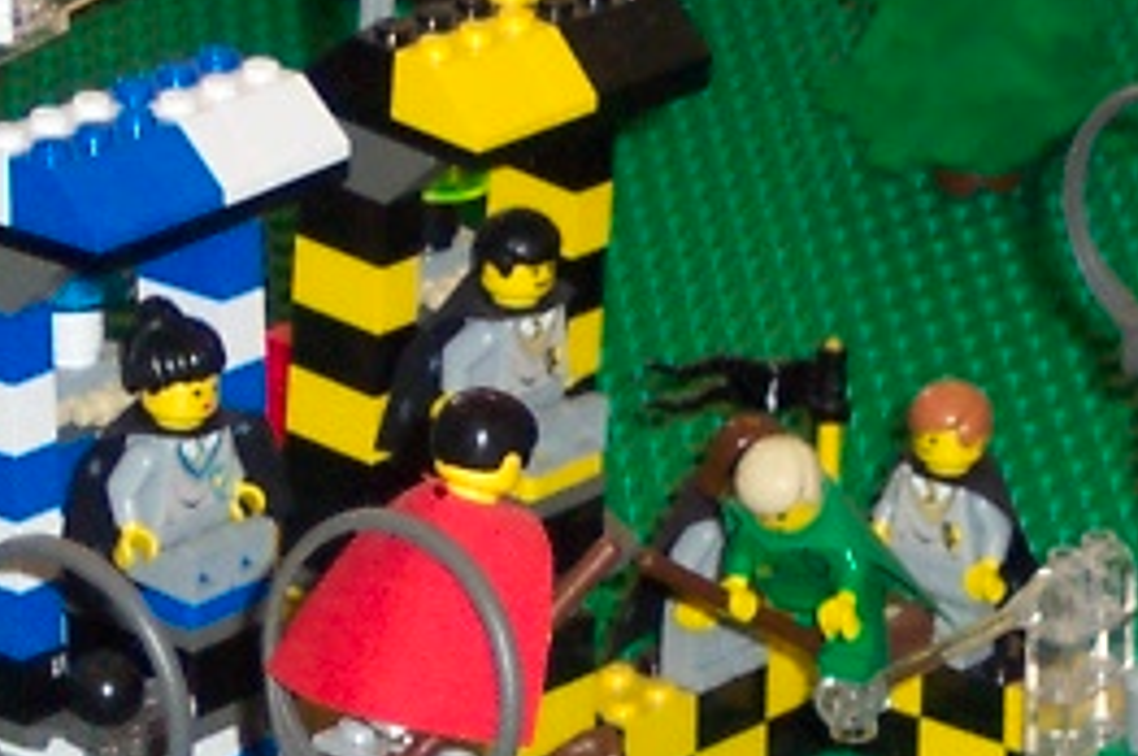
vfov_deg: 5.3
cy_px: 730
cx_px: 1064
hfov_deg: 7.9
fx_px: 8209
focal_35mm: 260
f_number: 3.4
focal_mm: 13.3
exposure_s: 1/45
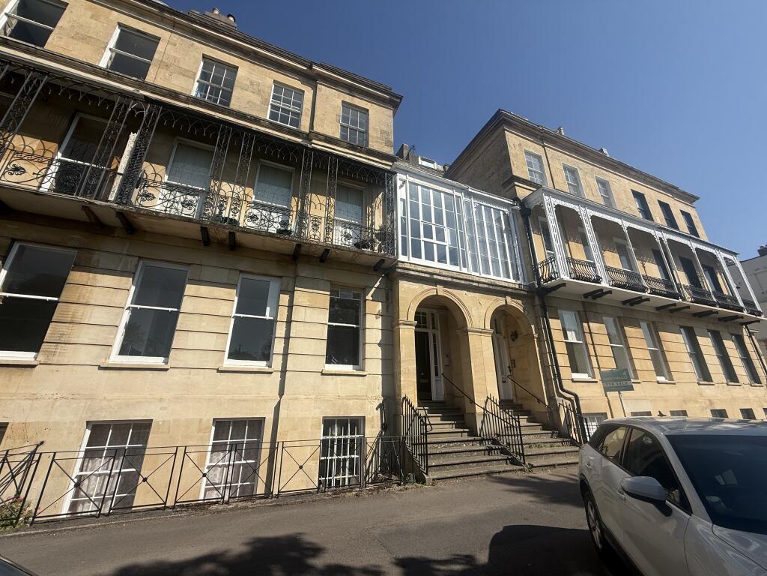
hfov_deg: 102.1
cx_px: 384
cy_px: 288
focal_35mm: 14
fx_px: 310
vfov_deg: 85.7
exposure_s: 1/3289
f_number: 2.2
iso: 50
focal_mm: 2.22
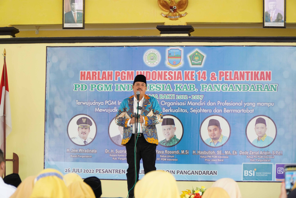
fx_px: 913
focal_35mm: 111
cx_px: 148
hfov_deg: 18.4
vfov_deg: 12.3
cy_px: 99
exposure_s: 1/100
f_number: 4
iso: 1000
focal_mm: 74
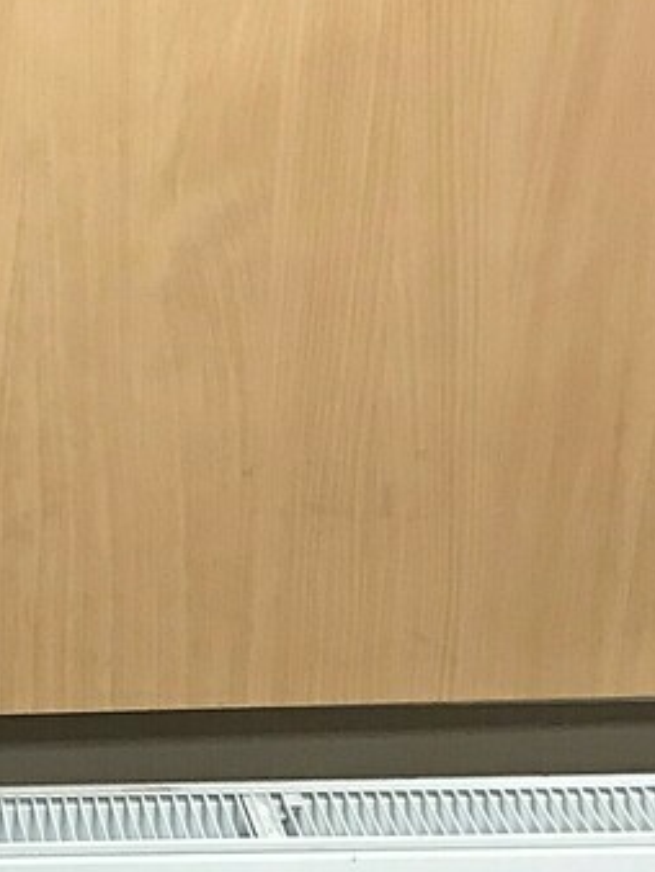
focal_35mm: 106
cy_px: 838
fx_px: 2671
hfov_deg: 13.5
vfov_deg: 18.1
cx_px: -190
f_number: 1.8
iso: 40
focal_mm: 3.99
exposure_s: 1/16
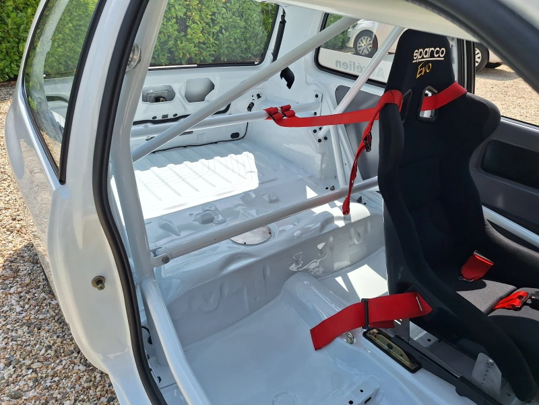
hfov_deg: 73.9
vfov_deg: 58.9
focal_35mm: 23
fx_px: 358
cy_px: 202
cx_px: 270
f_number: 1.8
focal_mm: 5.54
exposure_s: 1/2469
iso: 40
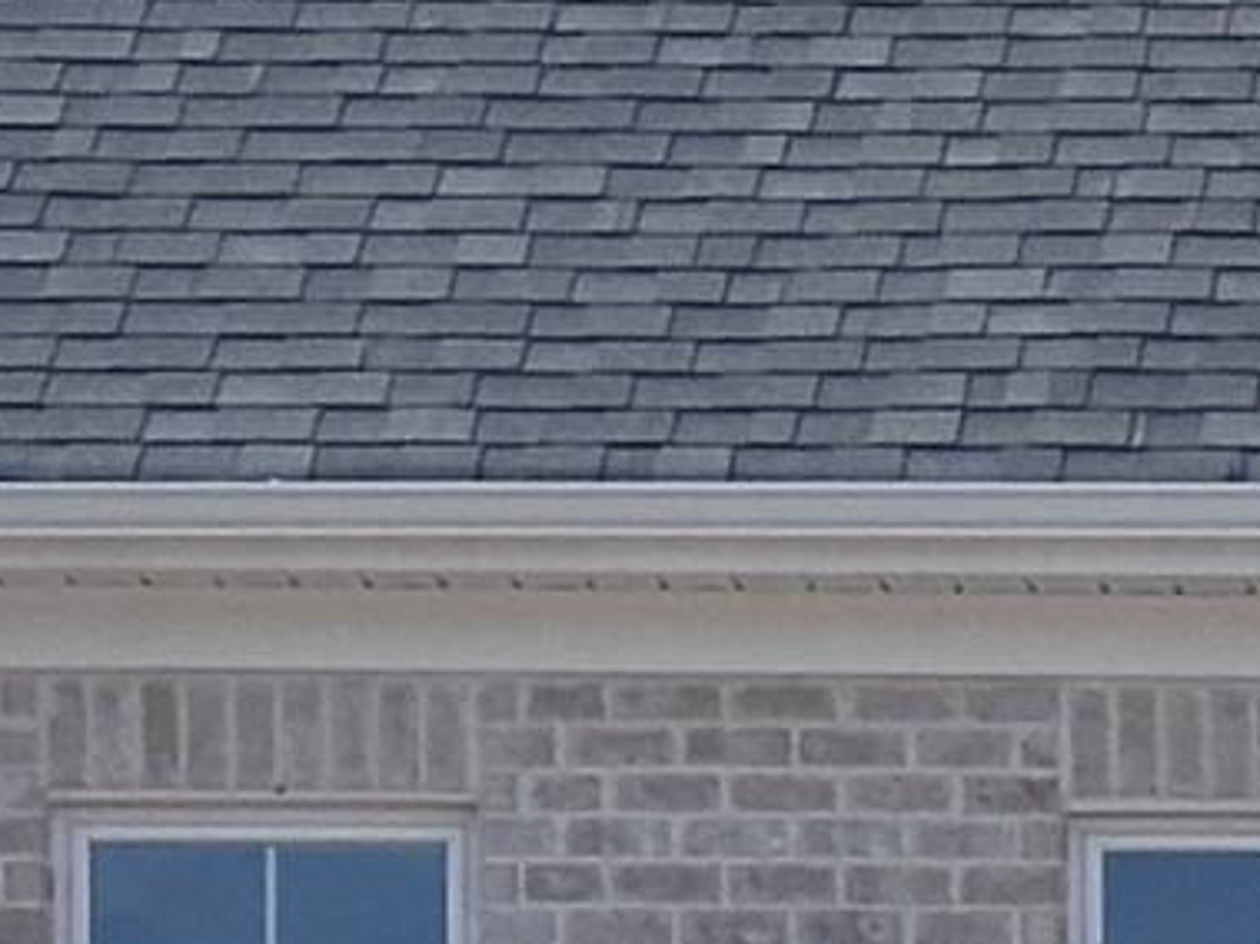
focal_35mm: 380
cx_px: 2999
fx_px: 13827
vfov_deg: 3.9
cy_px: 1755
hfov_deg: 5.1
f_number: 1.78
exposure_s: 1/3058
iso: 64
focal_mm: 6.86
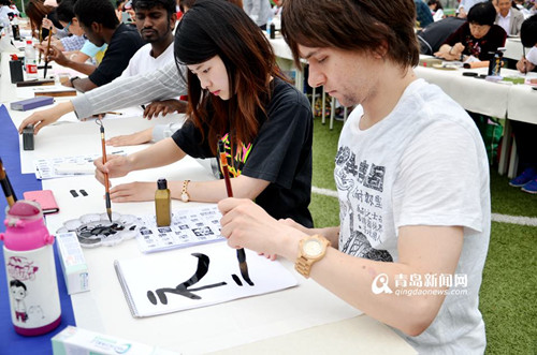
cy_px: 178
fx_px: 558
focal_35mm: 38
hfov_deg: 51.4
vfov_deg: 35.3
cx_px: 268
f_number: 4
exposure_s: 1/640
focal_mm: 25
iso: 100
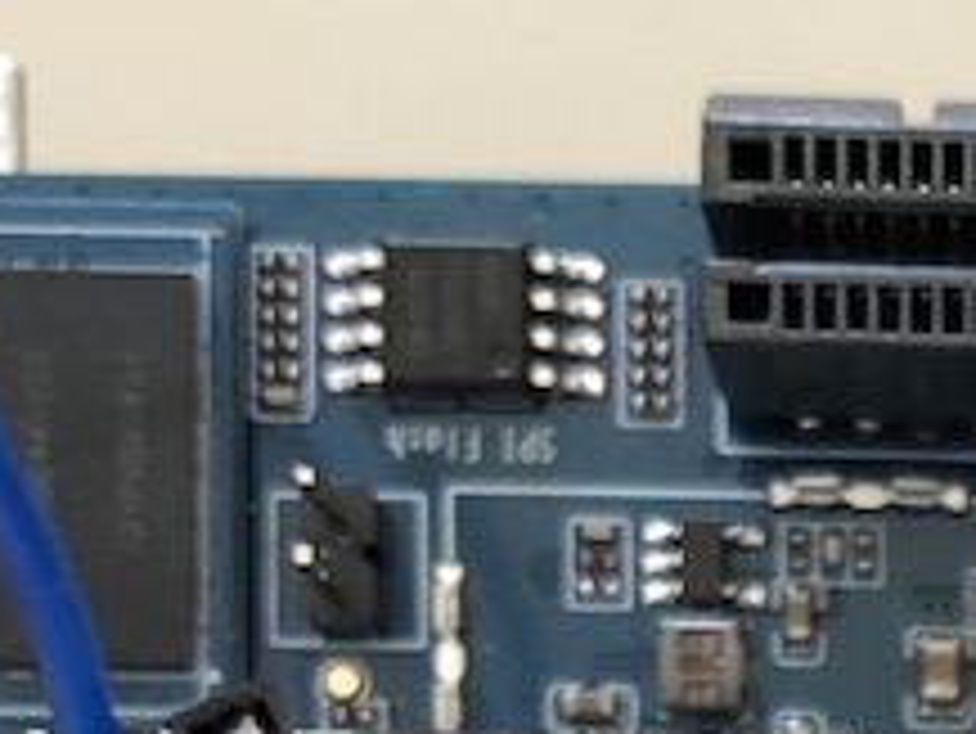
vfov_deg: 10.3
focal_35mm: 132
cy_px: 1504
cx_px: 1313
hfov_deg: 14.3
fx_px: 3724
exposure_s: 1/15
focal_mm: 4
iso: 40
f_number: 1.8
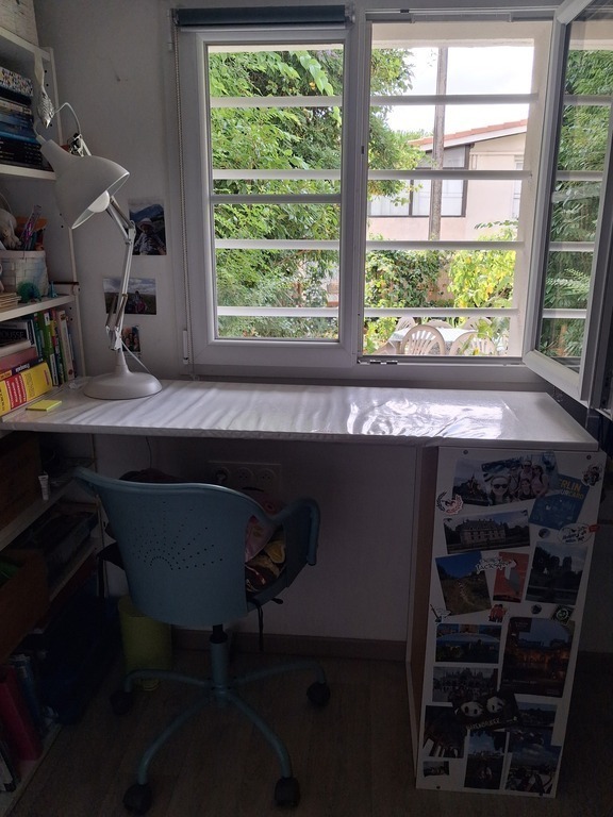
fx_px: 638
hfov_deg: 51.4
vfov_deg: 65.3
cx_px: 306
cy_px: 408
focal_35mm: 27
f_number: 1.8
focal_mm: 4
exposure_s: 1/100
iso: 50
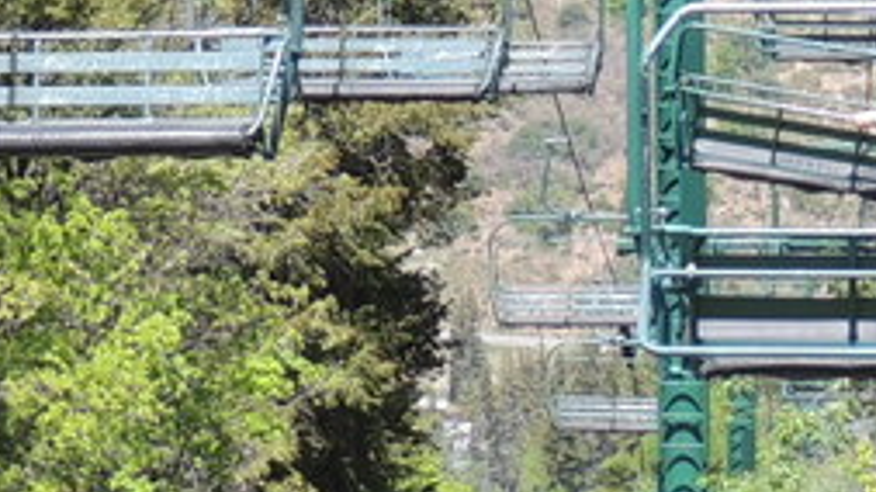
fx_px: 6013
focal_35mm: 259
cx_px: -194
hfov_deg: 8.2
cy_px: -31
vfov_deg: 4.7
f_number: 3.5
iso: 100
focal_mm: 8.3
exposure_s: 1/400
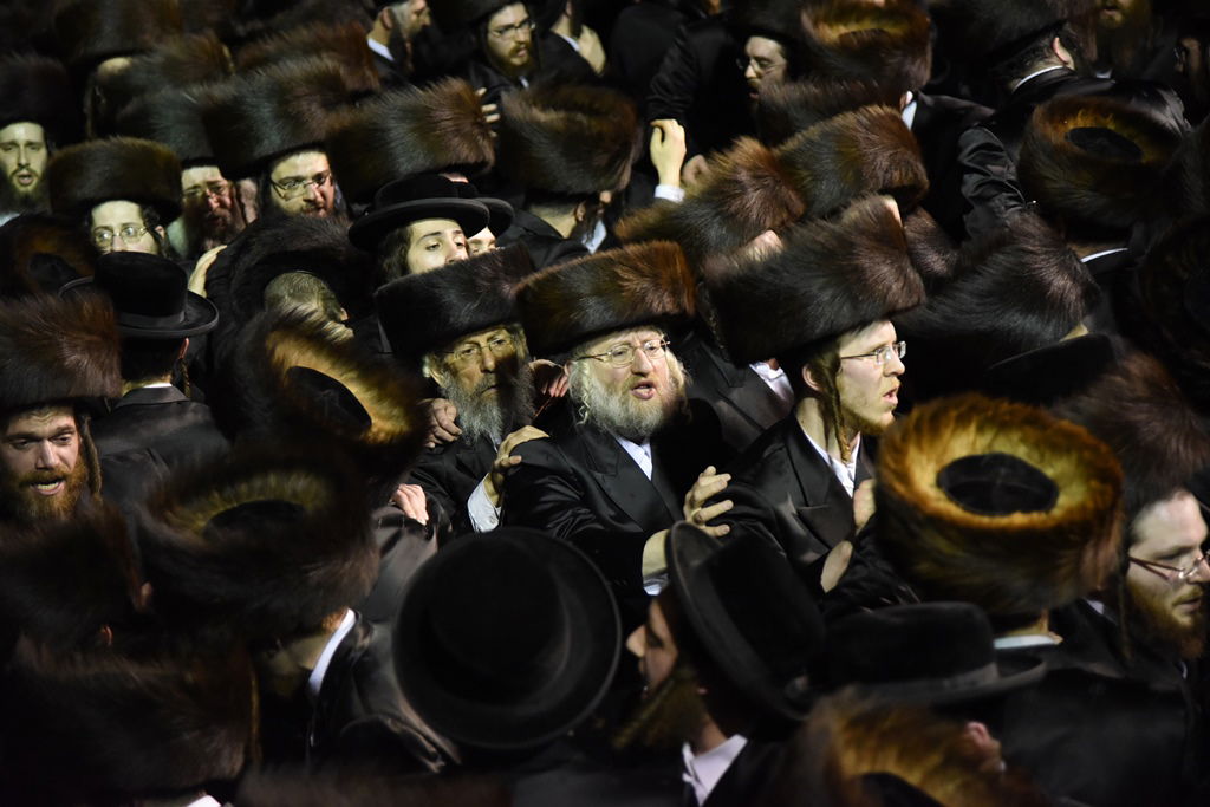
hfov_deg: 19.5
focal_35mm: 105
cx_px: 605
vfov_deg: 13.0
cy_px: 404
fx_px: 3529
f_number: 4
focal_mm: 105
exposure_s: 1/200
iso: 5000
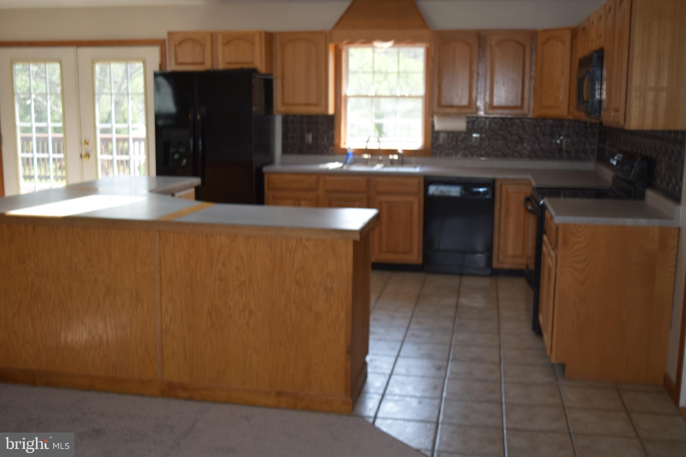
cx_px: 343
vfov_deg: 33.0
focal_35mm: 40
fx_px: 772
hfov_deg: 47.9
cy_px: 228
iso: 125
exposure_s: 1/60
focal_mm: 27
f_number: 4
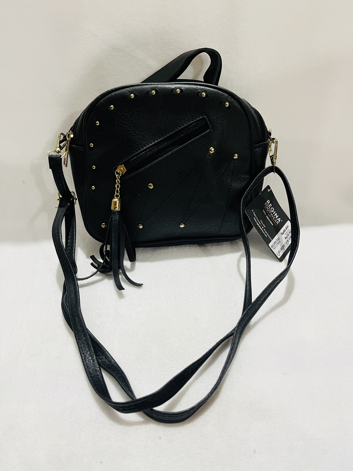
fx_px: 354
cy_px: 236
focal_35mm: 26
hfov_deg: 53.1
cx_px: 176
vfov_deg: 67.3
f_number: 1.6
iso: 200
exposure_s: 1/50
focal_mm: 5.1
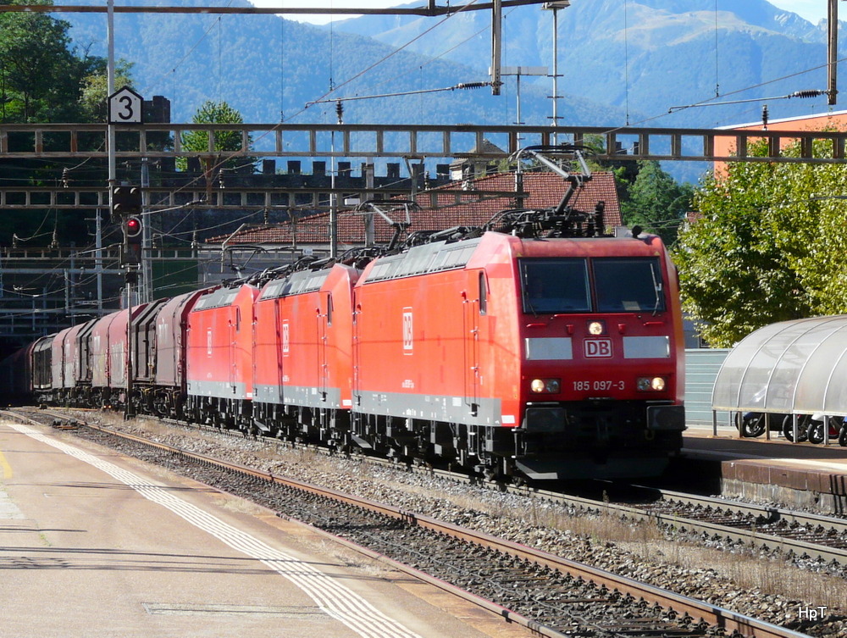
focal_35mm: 99
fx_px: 2426
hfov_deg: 19.8
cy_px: 319
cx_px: 424
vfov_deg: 15.0
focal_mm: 16.2
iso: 100
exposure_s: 1/250
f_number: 5.6
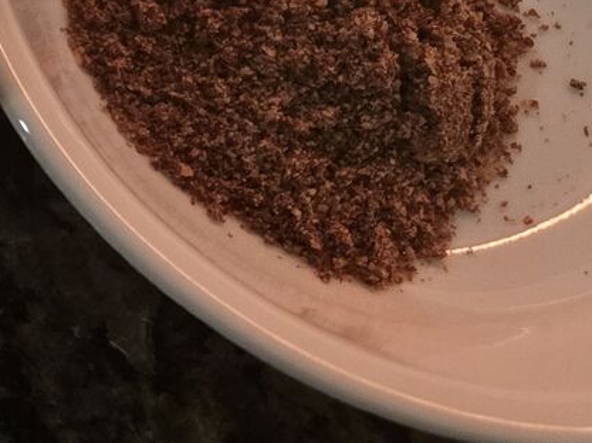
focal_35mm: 106
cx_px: -608
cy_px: -287
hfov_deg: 15.0
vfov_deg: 12.9
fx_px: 1811
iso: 320
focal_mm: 5.4
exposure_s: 1/120
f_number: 1.8
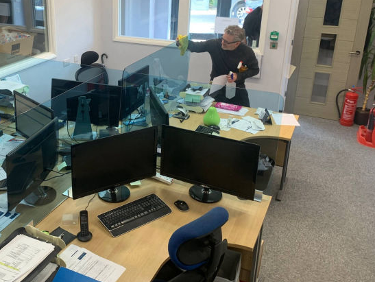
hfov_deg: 47.5
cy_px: 99
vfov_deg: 37.4
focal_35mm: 38
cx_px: 104
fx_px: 412
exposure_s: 1/100
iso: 64
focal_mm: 4.25
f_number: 1.8
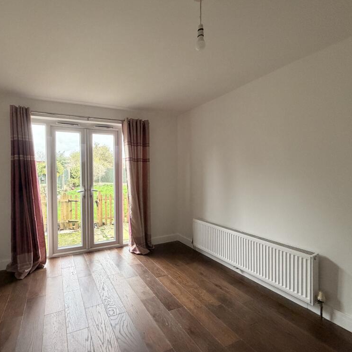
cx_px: 133
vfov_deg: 84.0
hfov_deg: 82.4
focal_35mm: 17
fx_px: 196
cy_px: 180
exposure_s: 1/85
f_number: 2.2
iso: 320
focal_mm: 2.22
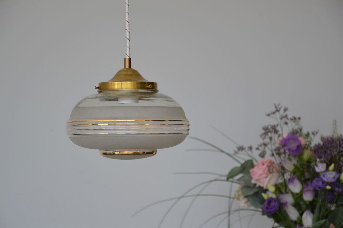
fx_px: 1286
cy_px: 114
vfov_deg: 10.2
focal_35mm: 135
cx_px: 172
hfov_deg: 15.2
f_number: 5.6
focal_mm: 90
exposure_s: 1/320
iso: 400
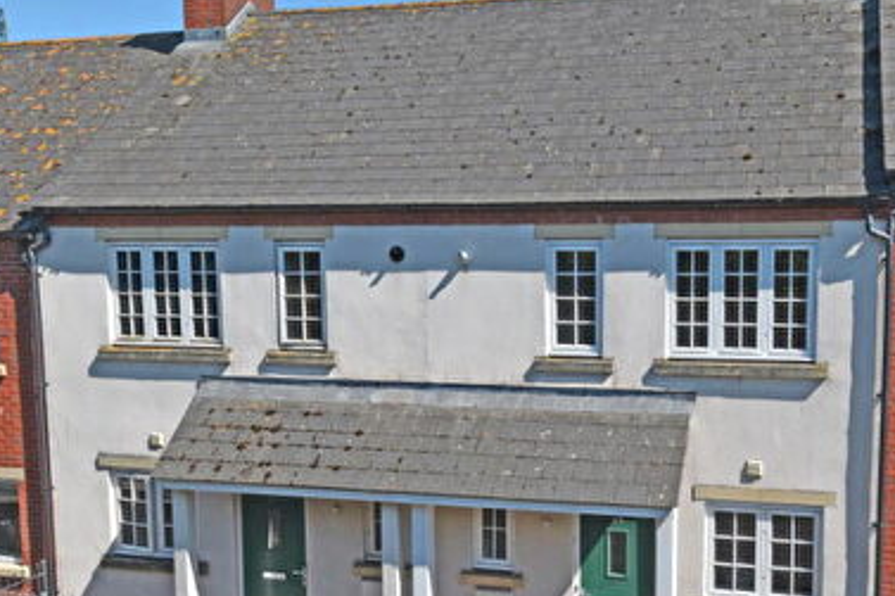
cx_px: 586
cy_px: 360
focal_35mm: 39
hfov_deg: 48.8
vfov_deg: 34.1
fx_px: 969
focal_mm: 14
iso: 110
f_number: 8
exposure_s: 1/250
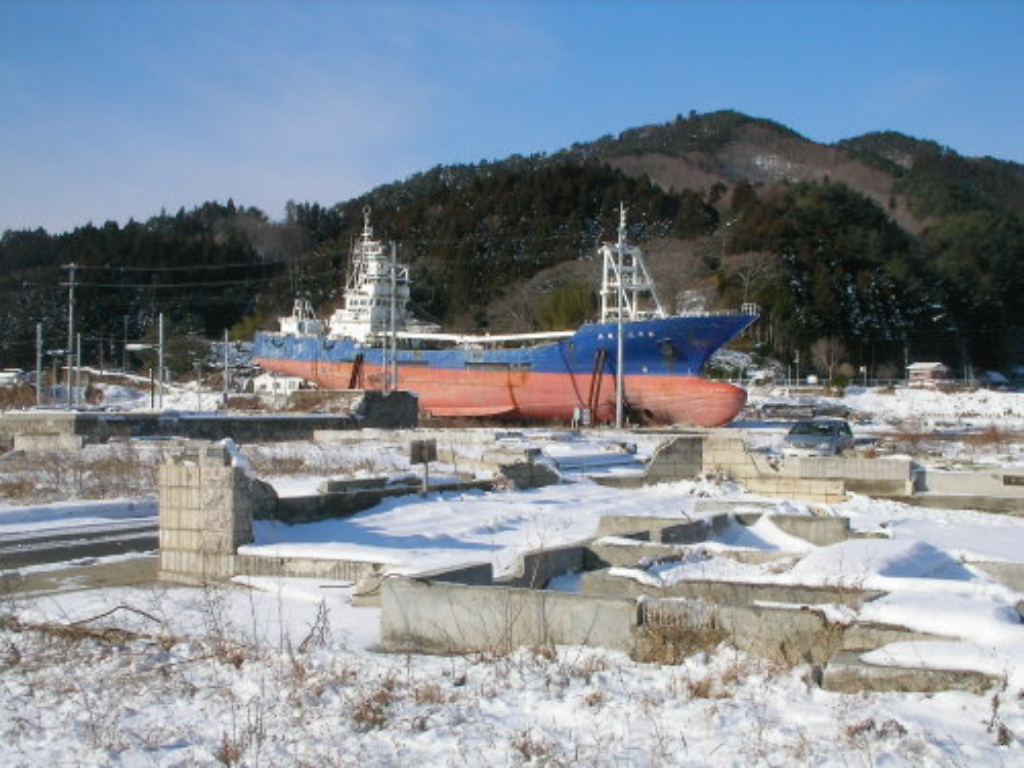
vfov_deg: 30.9
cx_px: 512
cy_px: 384
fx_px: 1390
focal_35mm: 47
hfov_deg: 40.4
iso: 71
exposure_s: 1/473
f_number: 5.6
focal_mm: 7.8
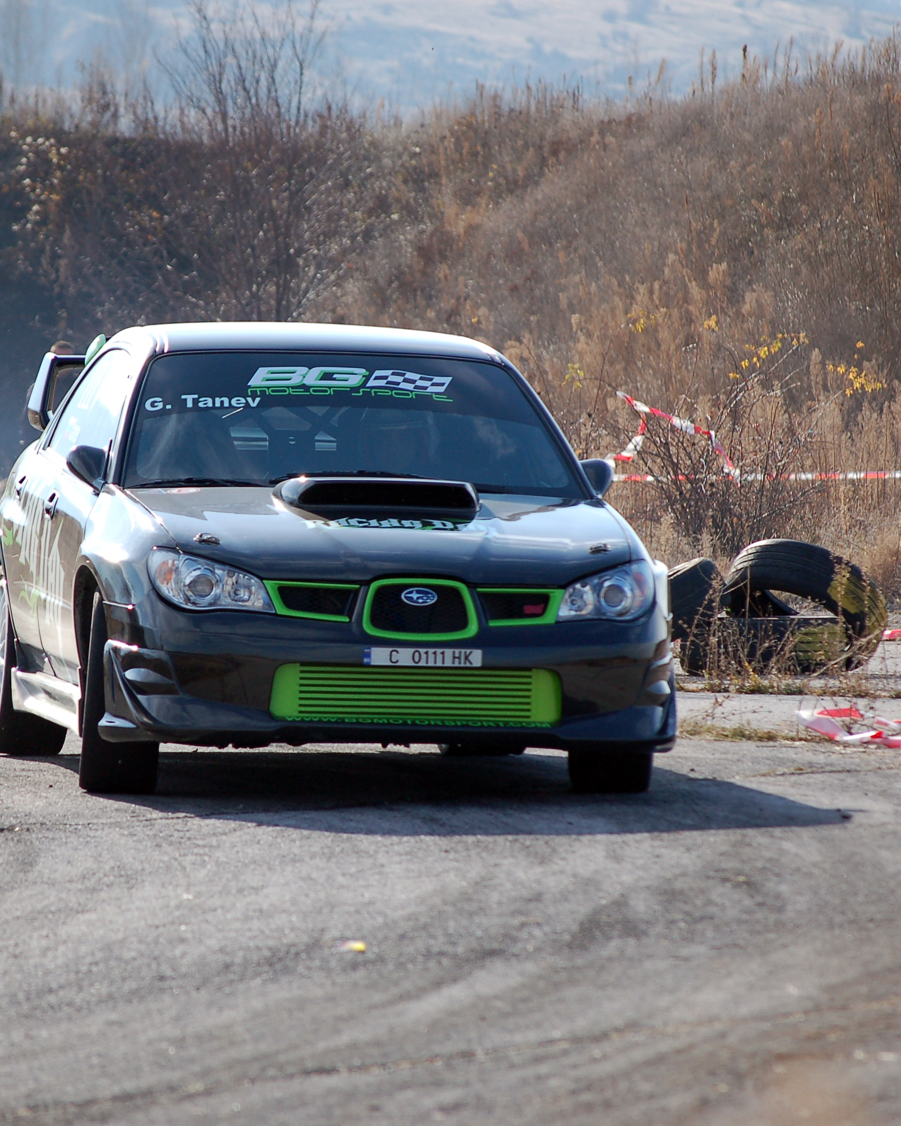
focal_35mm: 287
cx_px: 366
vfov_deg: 6.7
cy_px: 565
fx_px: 9555
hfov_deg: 5.4
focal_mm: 135
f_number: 5
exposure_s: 1/1000
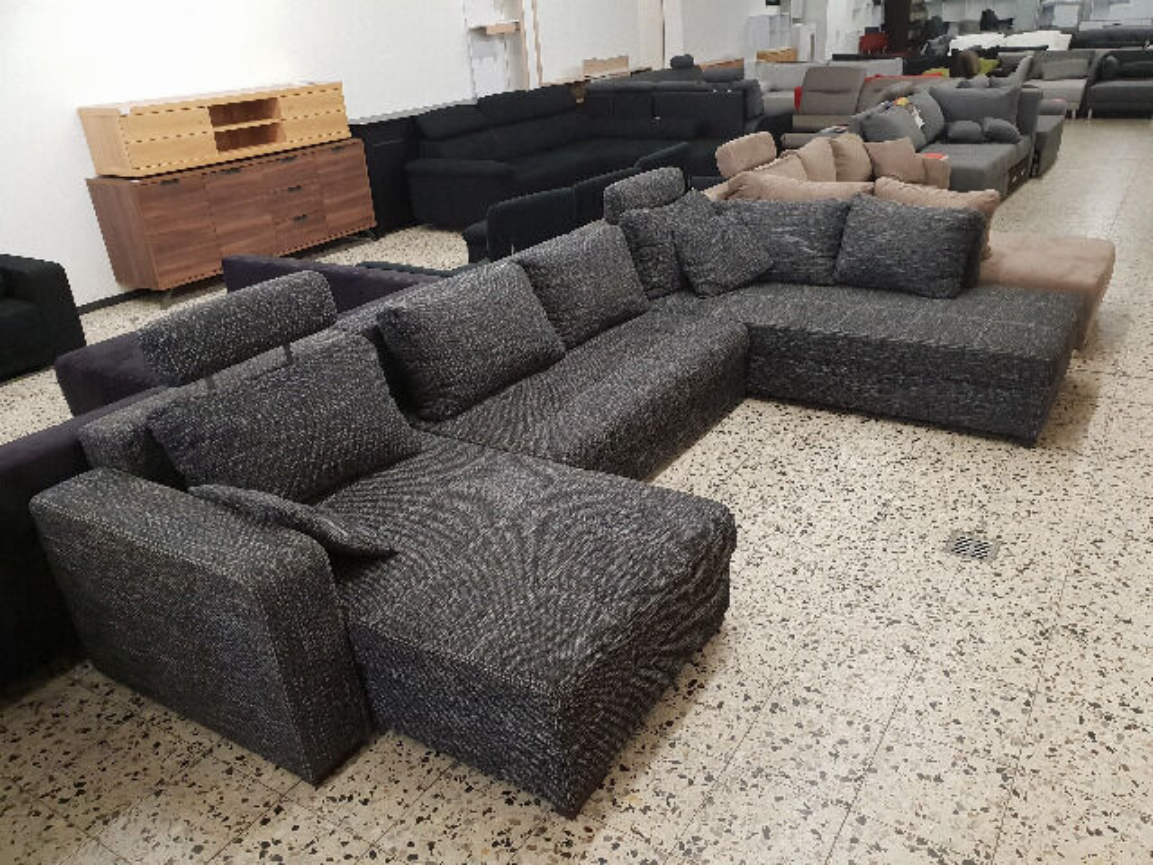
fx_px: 866
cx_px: 576
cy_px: 432
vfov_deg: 53.1
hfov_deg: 67.3
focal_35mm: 26
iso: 320
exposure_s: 1/50
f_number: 2.4
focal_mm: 4.3
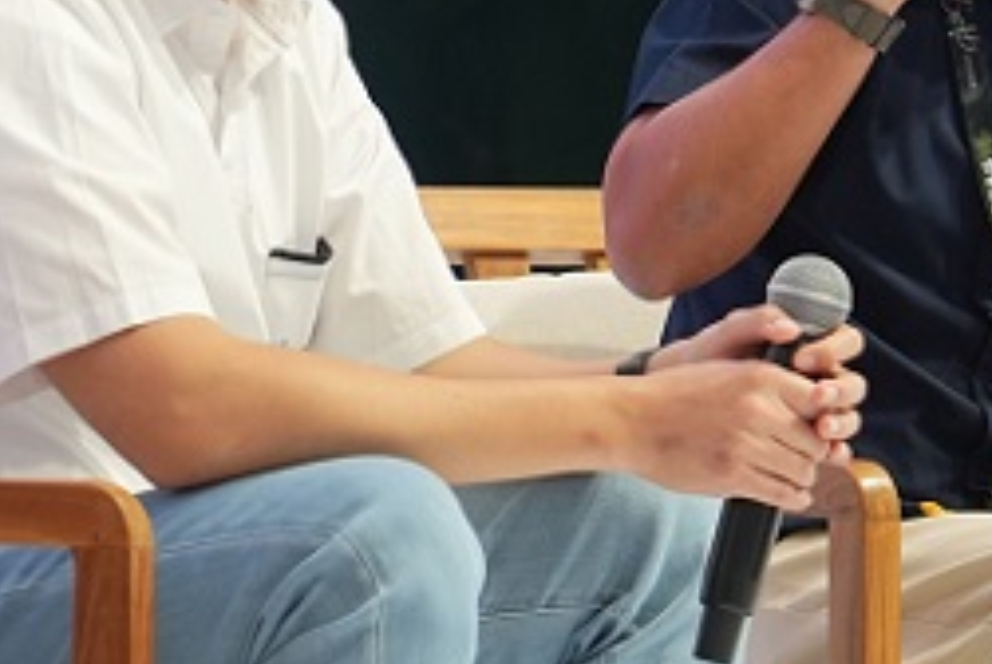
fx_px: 10400
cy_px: 158
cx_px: -87
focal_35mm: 377
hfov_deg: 5.4
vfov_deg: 3.7
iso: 250
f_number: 2.8
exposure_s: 1/160
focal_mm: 70
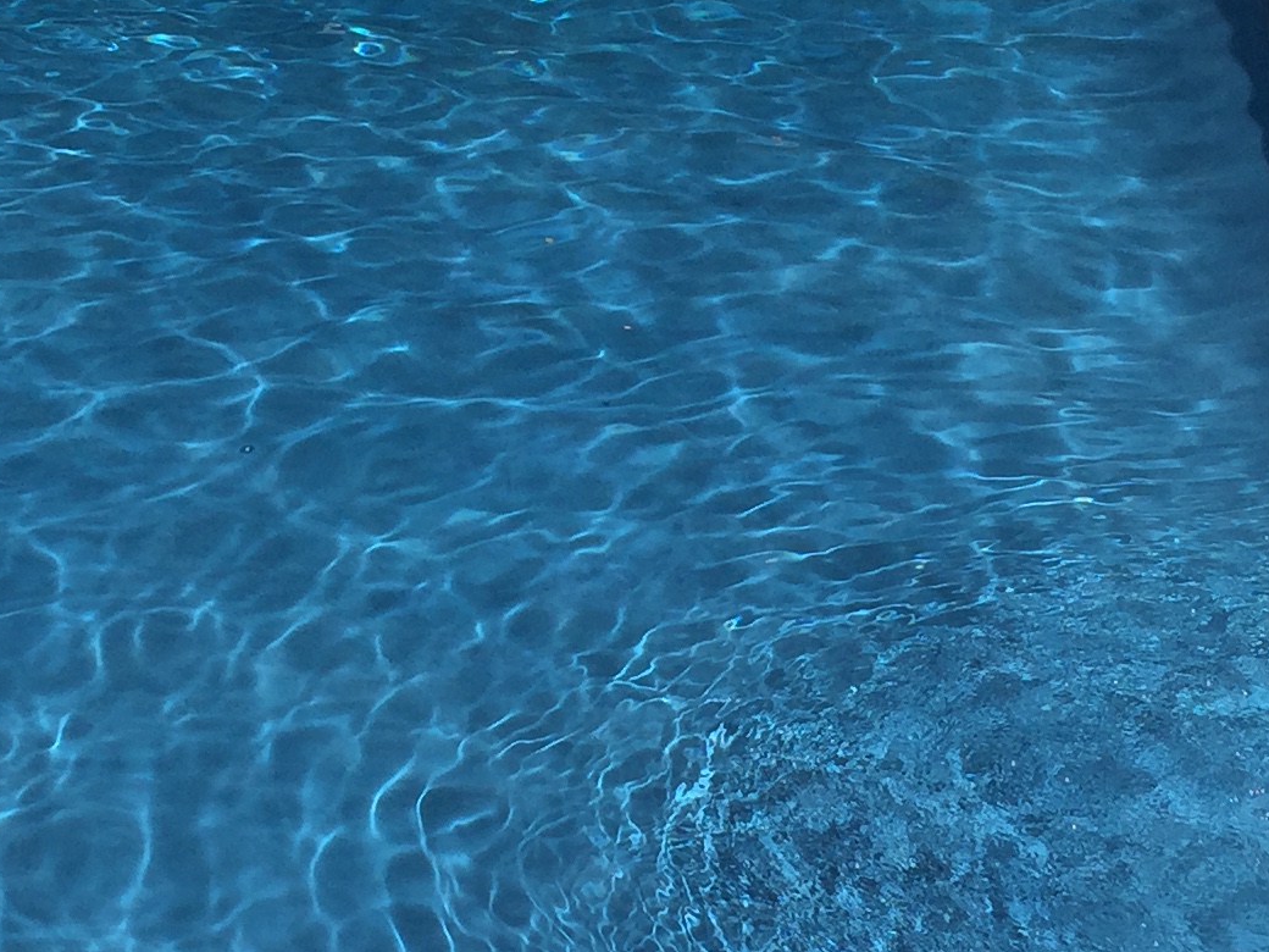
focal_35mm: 91
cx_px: 217
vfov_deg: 16.2
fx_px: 3336
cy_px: 339
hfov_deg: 21.2
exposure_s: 1/2639
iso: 32
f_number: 2.2
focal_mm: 4.15
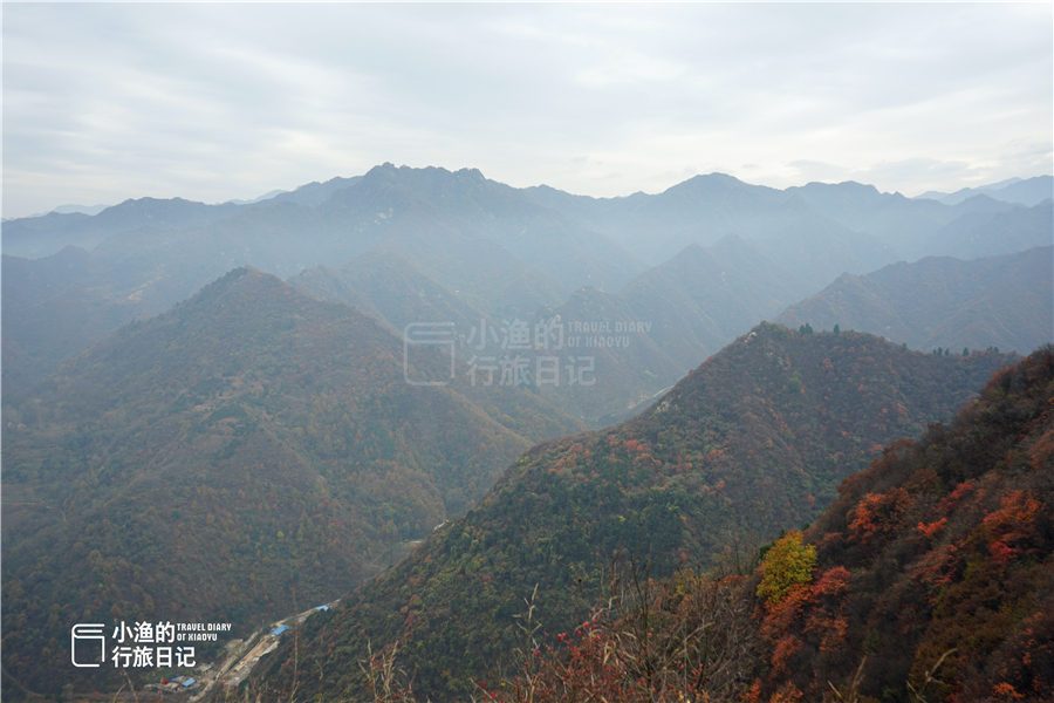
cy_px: 352
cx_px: 527
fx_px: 1112
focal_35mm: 38
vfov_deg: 35.1
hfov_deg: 50.7
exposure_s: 1/80
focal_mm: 38
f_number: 6.3
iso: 100
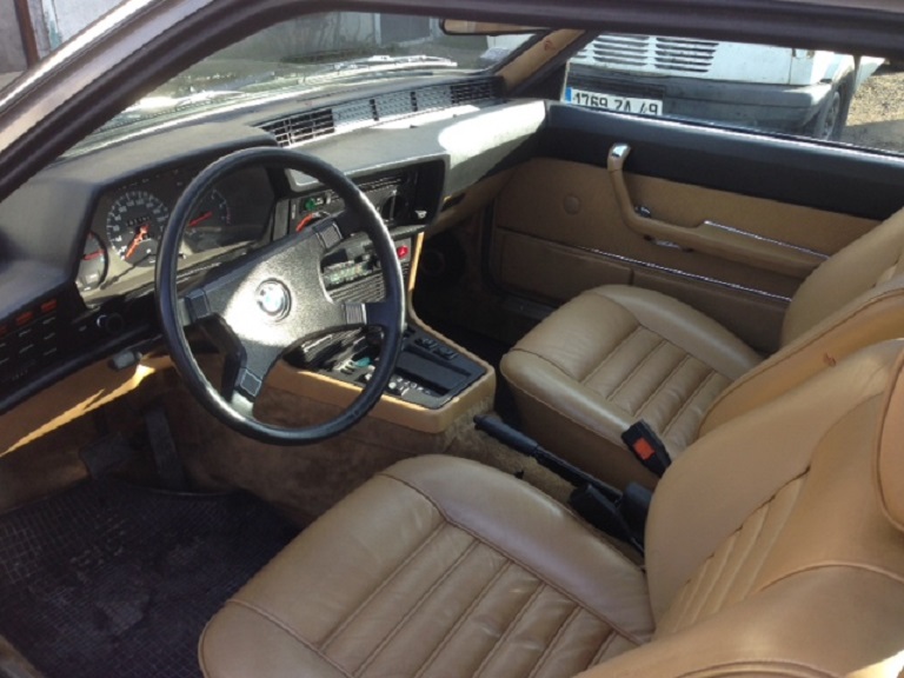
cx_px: 452
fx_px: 862
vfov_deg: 42.9
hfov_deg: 55.4
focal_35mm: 33
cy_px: 339
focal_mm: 4.12
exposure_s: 1/173
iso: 50
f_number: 2.4
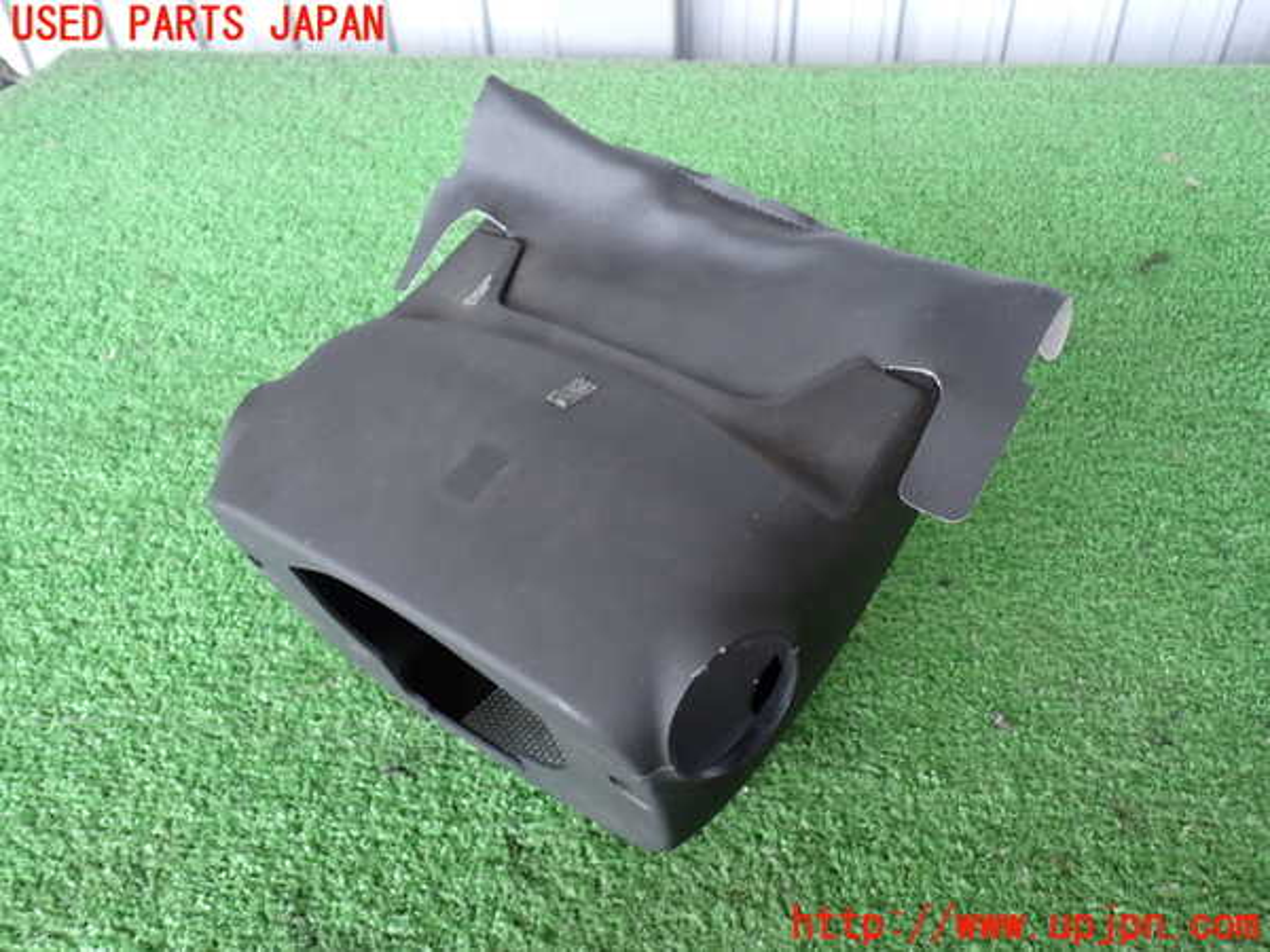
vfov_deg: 46.8
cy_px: 476
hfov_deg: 60.0
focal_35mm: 30
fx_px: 1101
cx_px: 635
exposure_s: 1/40
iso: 200
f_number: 2.3
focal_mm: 5.4
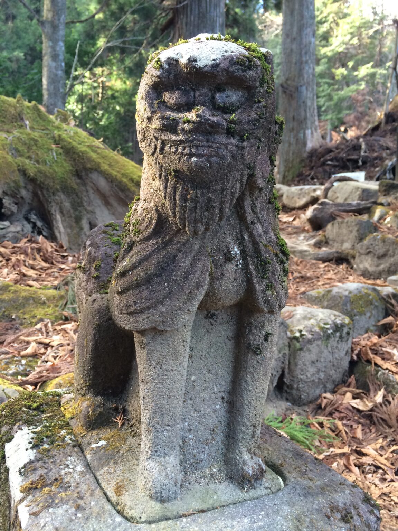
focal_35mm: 29
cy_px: 266
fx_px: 445
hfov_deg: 48.2
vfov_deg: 61.7
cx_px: 199
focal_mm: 4.15
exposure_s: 1/30
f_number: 2.2
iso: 80
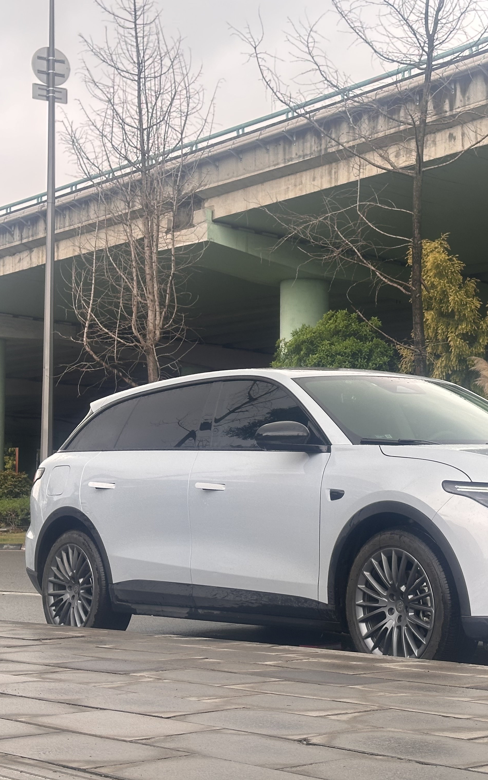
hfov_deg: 18.9
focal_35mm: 68
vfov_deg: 30.2
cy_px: 390
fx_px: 1447
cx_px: 412
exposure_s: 1/170
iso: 50
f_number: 1.78
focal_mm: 6.86
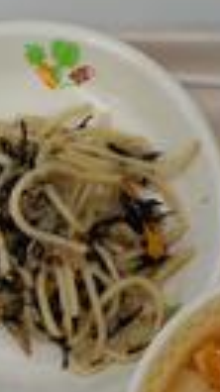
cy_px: 337
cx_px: 21
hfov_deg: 13.7
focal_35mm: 87
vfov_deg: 23.9
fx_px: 905
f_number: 3.3
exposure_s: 1/80
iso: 125
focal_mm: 4.1
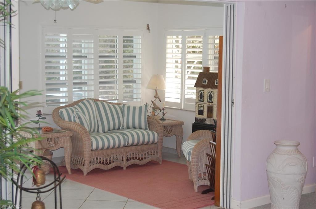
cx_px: 158
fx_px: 552
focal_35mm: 63
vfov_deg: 21.5
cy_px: 104
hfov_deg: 32.0
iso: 400
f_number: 5.3
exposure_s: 1/60
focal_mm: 42
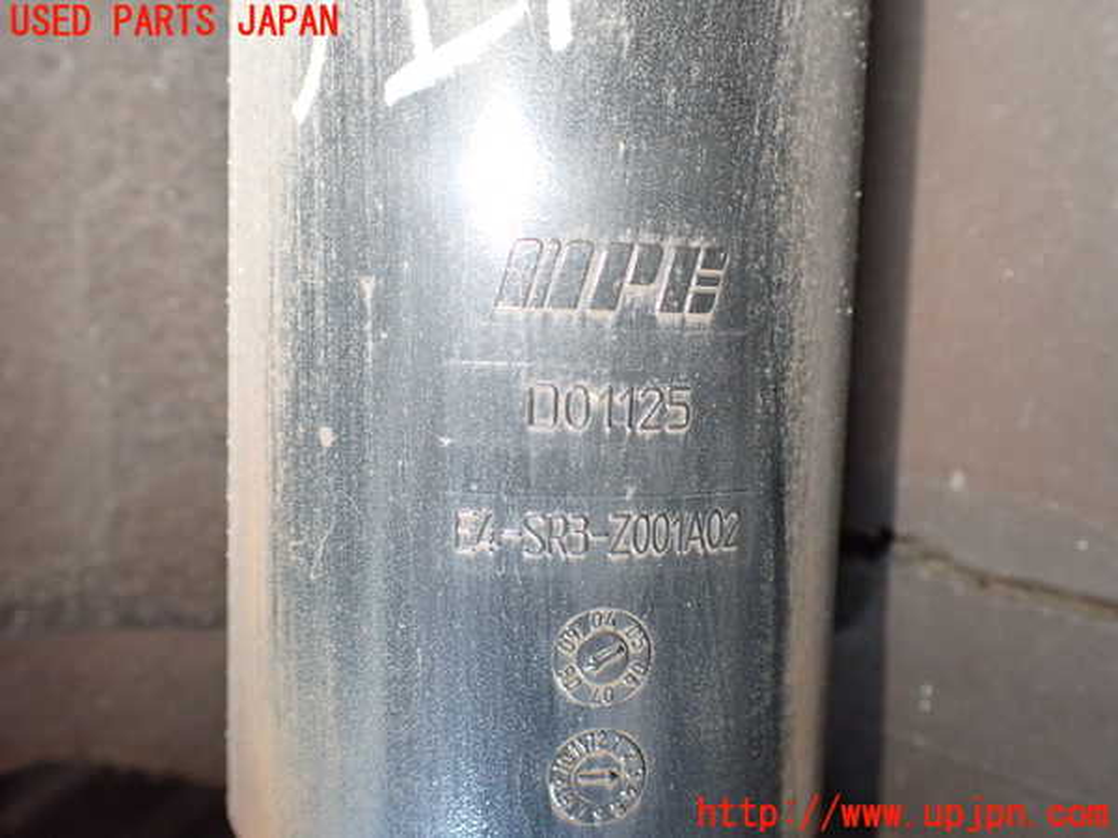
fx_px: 969
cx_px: 559
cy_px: 419
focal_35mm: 30
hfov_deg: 60.0
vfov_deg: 46.8
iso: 800
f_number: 2.3
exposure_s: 1/100
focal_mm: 5.4
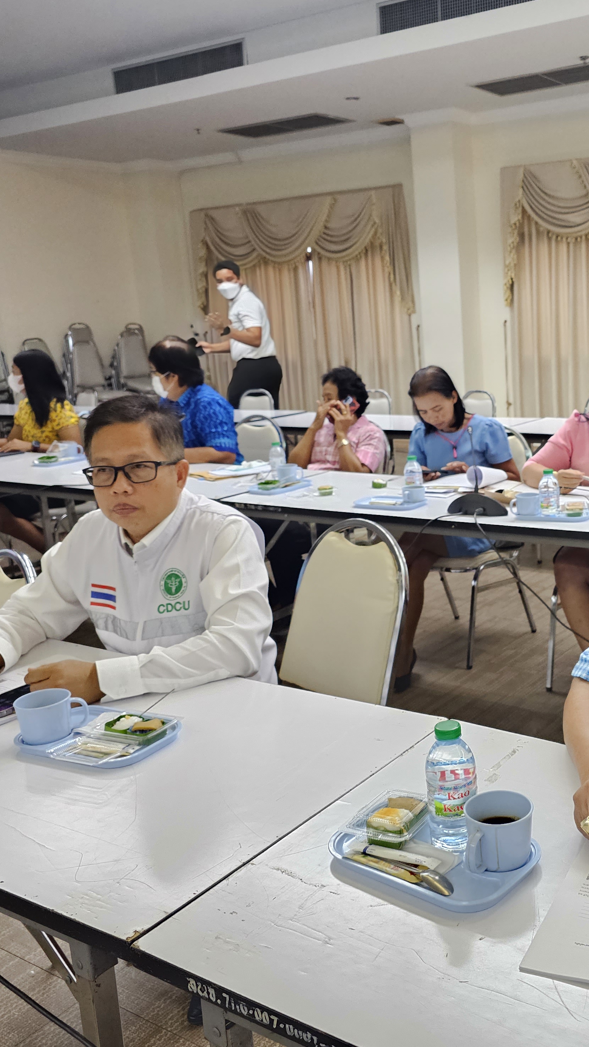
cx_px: 488
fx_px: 944
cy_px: 517
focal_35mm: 34
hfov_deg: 33.4
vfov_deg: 58.0
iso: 640
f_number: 1.7
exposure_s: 1/100
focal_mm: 6.3
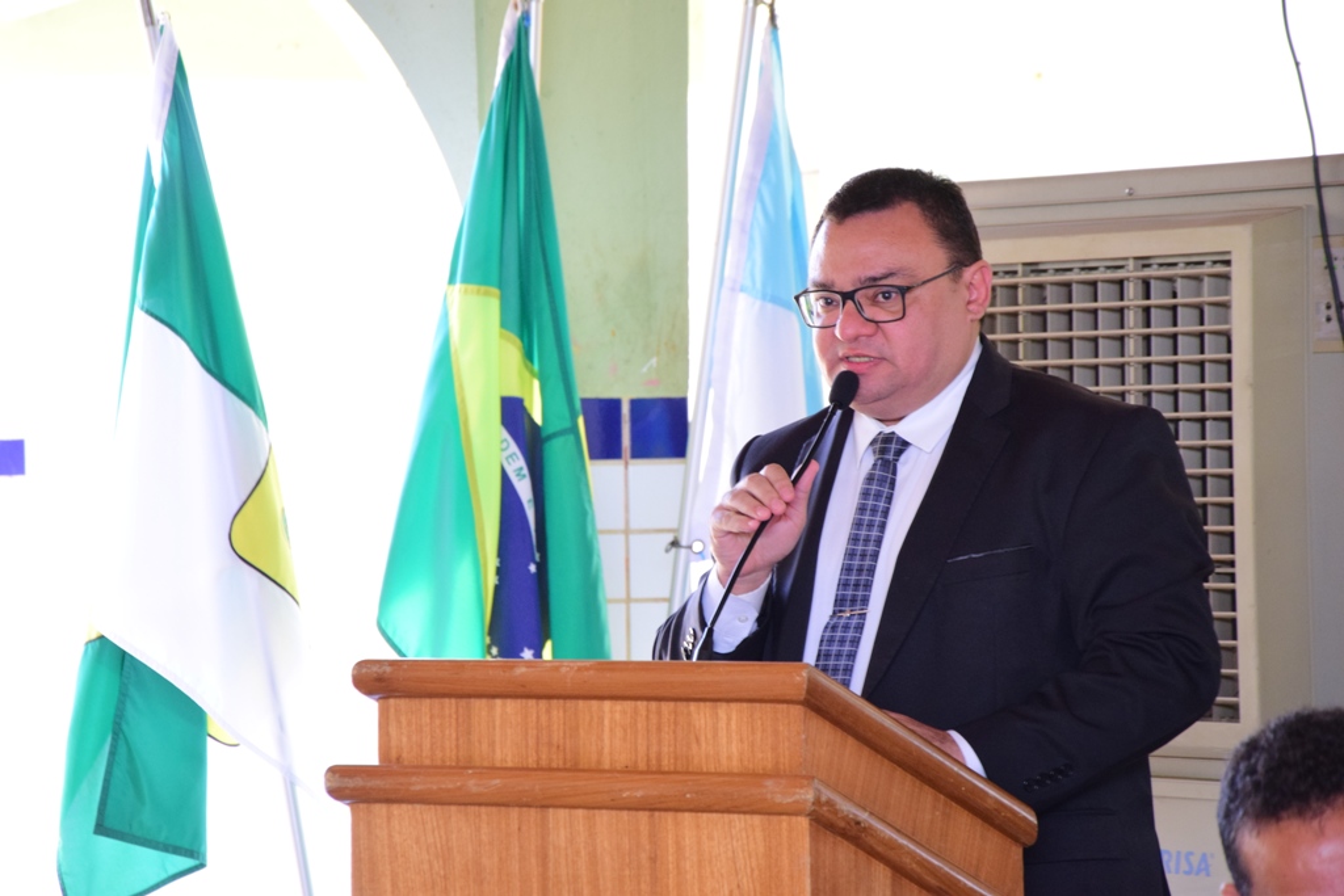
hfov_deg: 13.0
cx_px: 672
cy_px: 448
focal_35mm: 158
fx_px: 5880
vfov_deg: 8.7
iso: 1000
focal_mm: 105
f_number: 6.3
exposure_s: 1/80
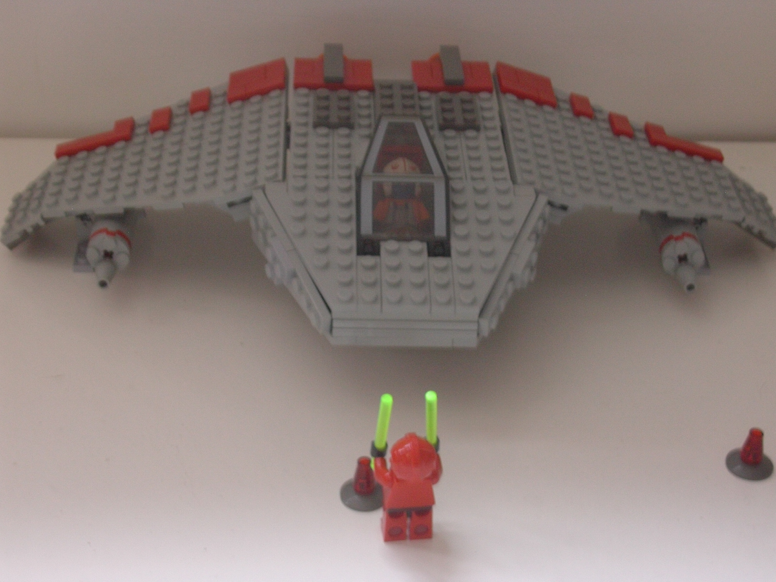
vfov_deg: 21.9
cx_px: 388
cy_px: 291
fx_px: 1502
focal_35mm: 67
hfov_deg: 29.0
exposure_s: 1/6.3
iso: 70
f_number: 3.6
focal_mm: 10.2
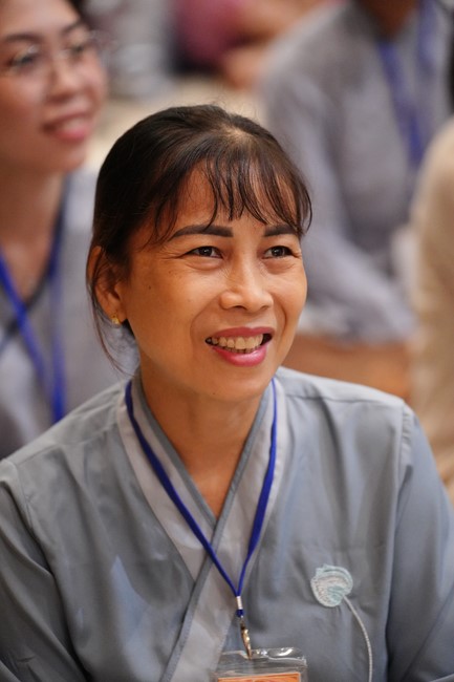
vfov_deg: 15.2
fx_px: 2555
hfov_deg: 10.2
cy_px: 341
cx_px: 227
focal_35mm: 135
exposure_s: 1/400
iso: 10000
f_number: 2.8
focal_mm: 135
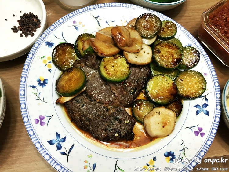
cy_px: 86
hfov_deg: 61.6
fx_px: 192
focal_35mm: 29
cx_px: 114
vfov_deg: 48.3
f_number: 2.2
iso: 125
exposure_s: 1/30
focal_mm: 4.15
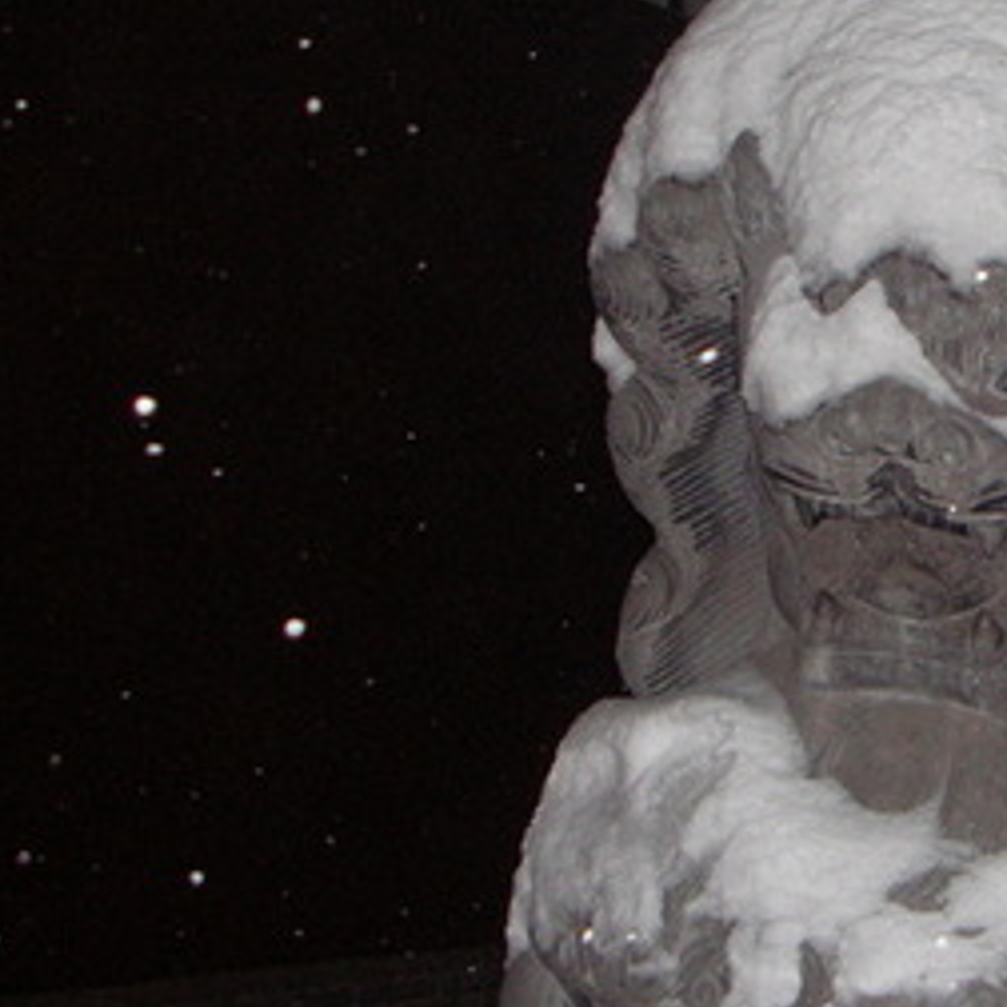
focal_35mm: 80
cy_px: 448
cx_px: 1087
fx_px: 2633
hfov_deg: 20.7
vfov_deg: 21.6
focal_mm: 6.3
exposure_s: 1/30
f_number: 3.3
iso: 200
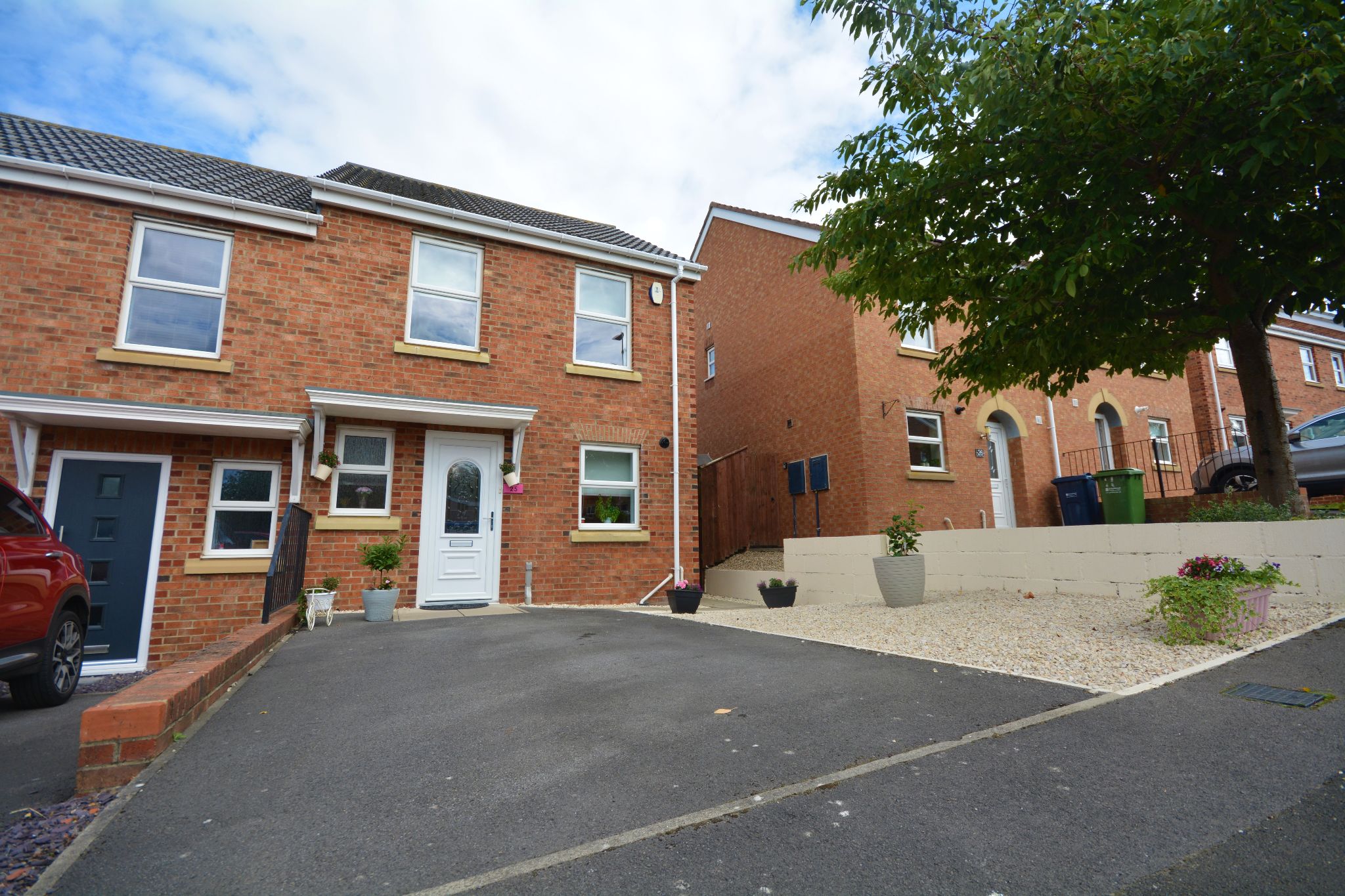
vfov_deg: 77.3
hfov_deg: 100.4
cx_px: 672
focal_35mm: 15
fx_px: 560
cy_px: 448
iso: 180
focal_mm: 10
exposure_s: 1/250
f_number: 8
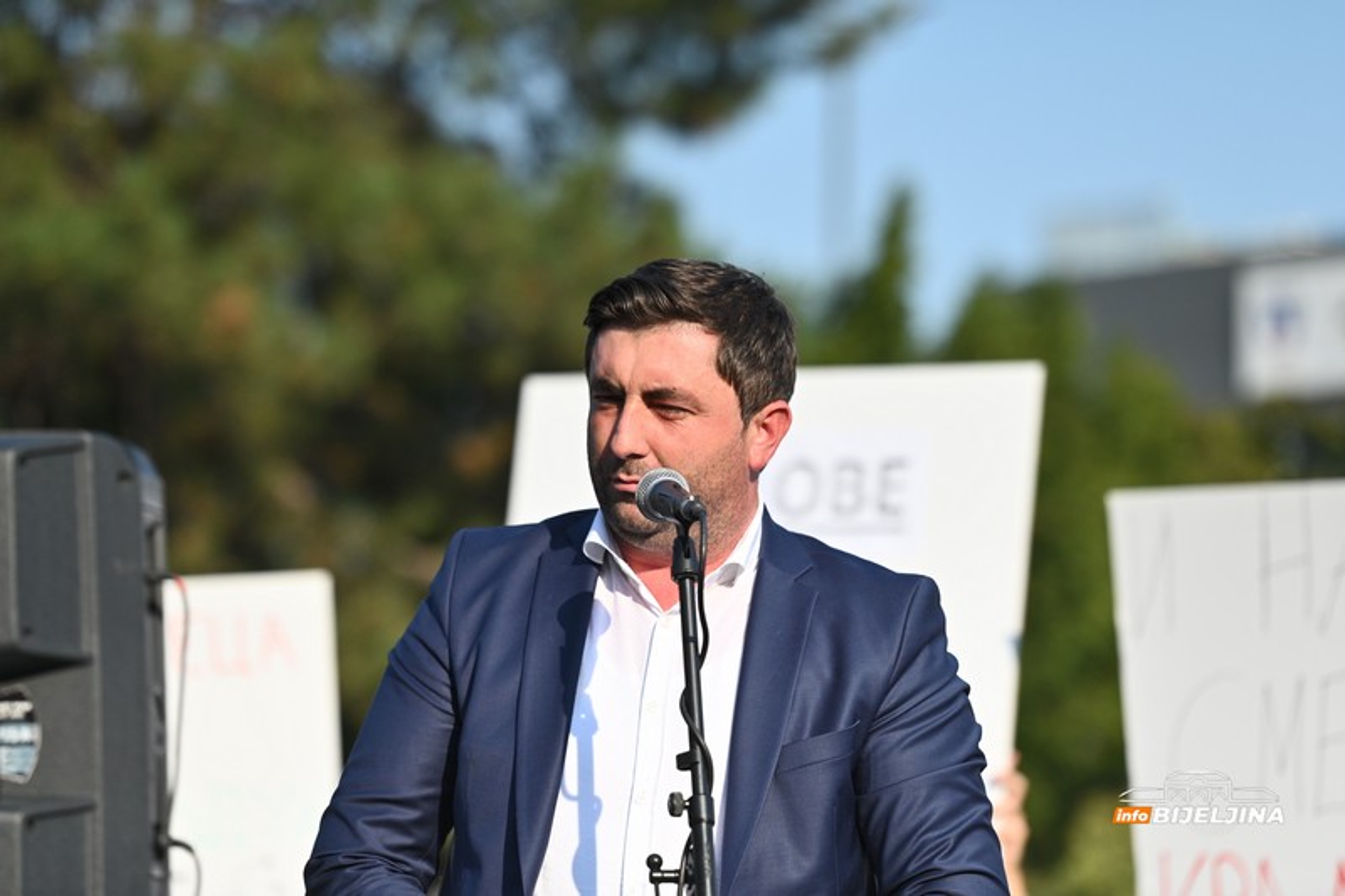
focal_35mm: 170
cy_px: 448
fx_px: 6350
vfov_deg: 8.1
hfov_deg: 12.1
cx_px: 672
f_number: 4
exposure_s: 1/8000
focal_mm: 170
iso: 500
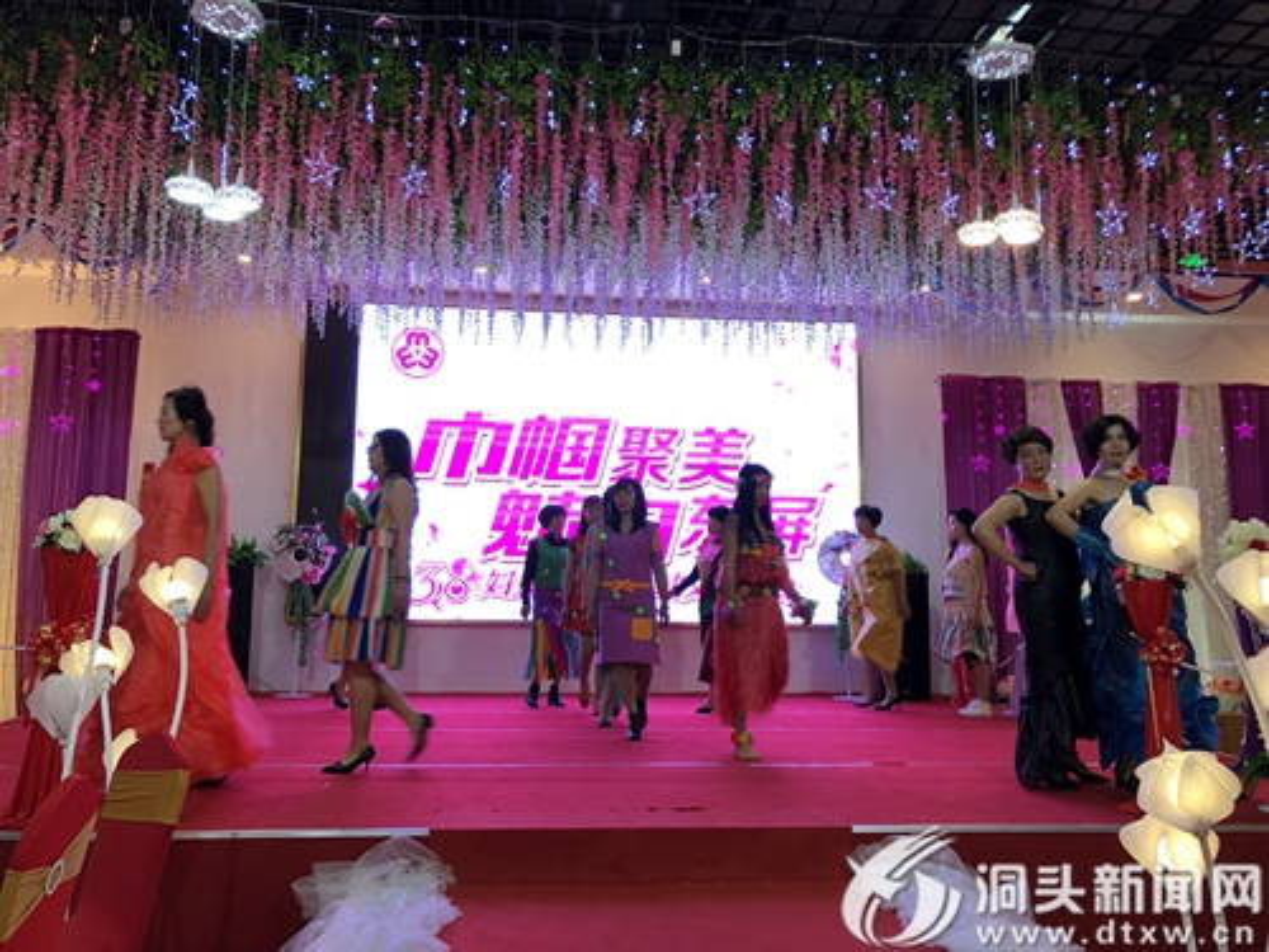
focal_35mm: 29
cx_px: 634
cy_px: 476
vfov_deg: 48.2
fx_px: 1063
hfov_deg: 61.7
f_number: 1.8
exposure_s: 1/50
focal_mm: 3.99
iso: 100
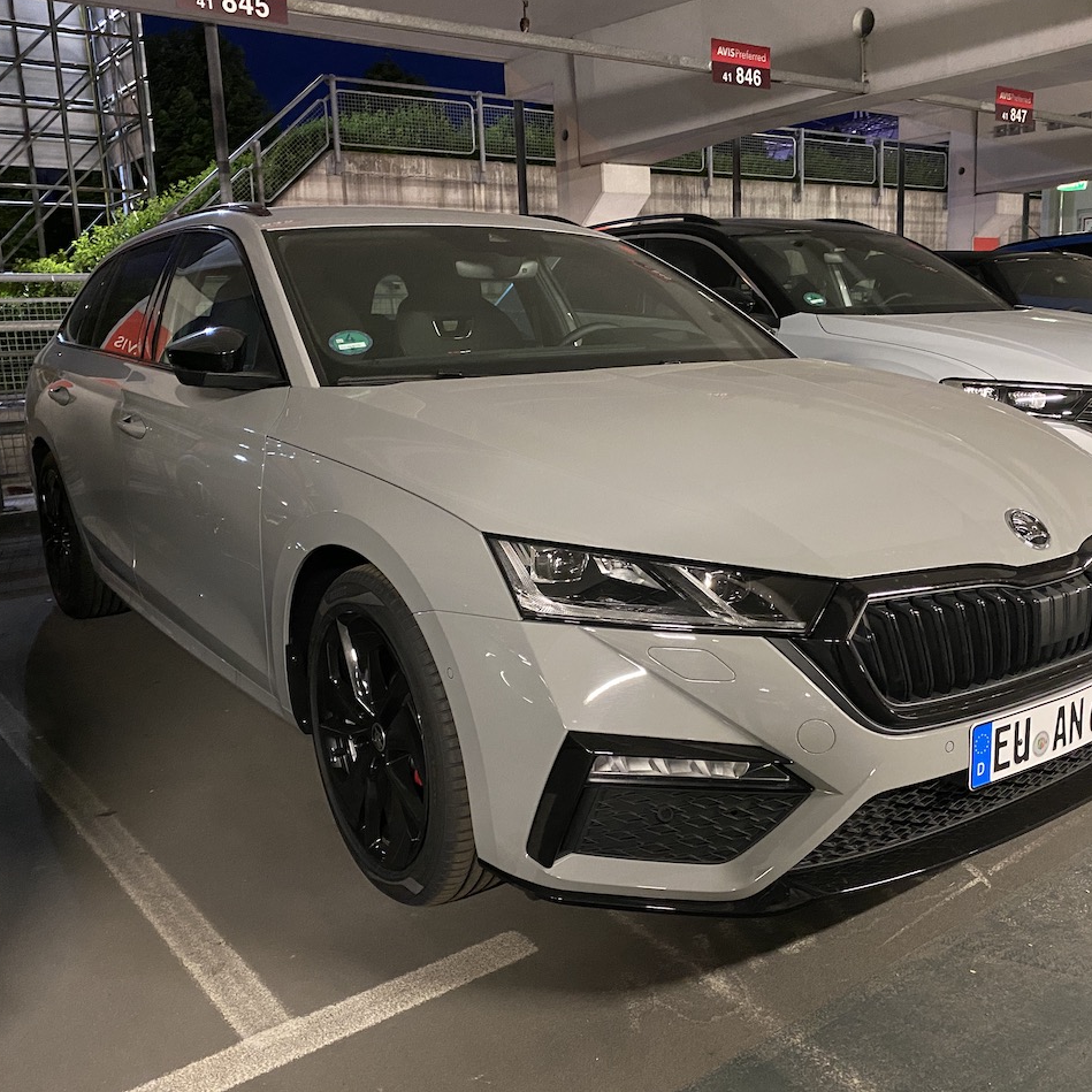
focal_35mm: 31
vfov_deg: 52.5
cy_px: 541
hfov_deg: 52.4
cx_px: 609
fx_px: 1106
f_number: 1.8
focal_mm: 4.25
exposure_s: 1/25
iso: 640
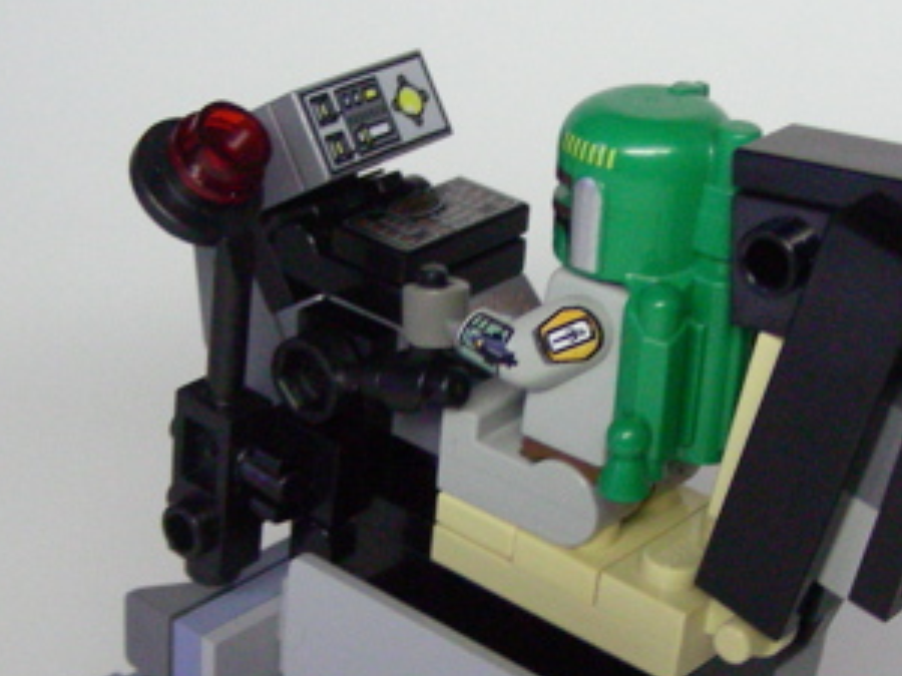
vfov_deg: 18.0
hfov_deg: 24.1
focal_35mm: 81
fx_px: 2111
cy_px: 550
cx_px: 487
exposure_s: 1/84
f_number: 3.5
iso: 400
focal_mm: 6.3
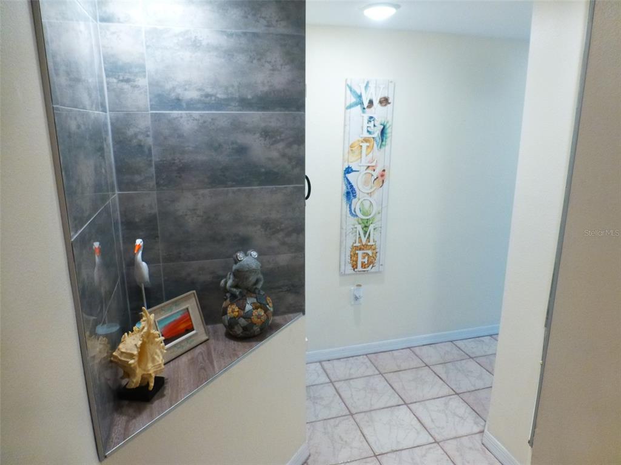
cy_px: 232
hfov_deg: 71.6
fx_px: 431
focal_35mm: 24
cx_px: 310
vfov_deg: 56.8
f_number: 3.3
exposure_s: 1/15
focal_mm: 4.3
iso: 400
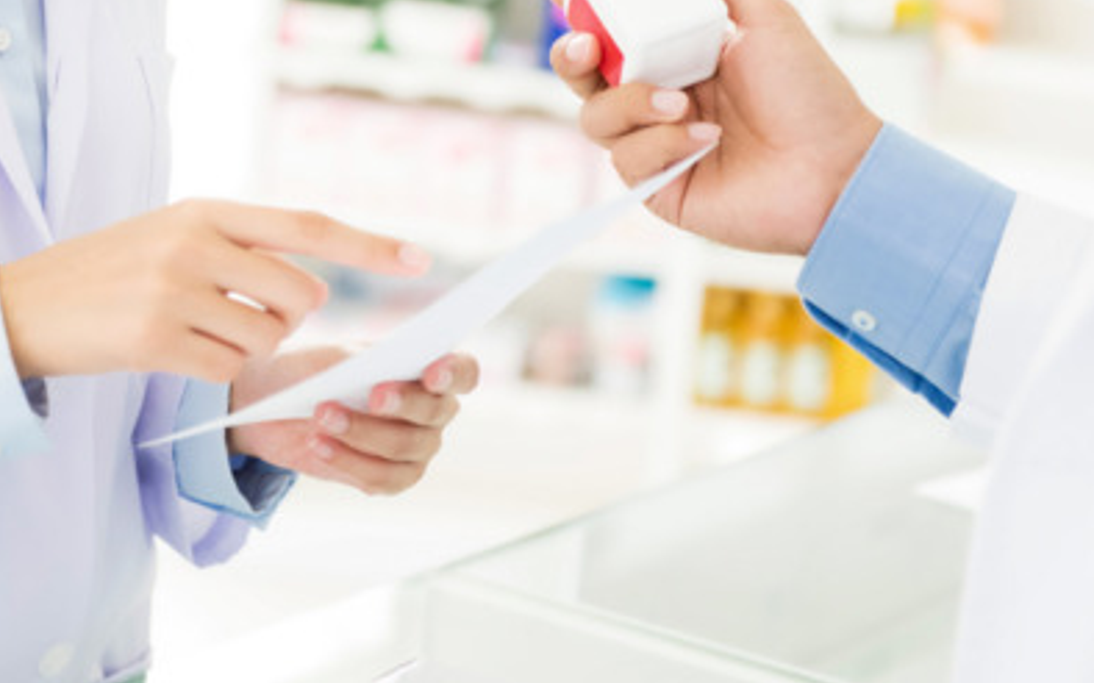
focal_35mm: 116
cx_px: 350
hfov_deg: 17.9
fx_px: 3458
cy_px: 232
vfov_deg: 11.3
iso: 320
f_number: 3.2
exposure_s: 1/200
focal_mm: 70
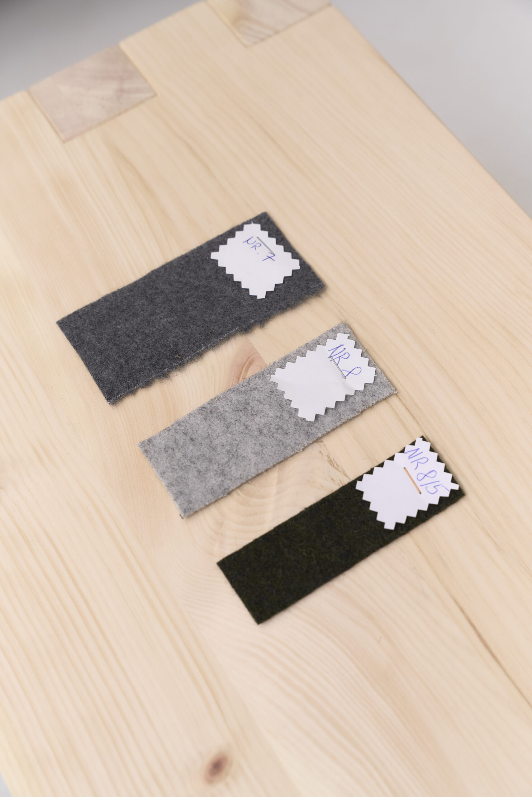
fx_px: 1088
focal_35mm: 49
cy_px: 398
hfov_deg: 27.5
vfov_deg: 40.3
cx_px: 266
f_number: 5.6
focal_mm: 49.1
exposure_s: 1/320
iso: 640
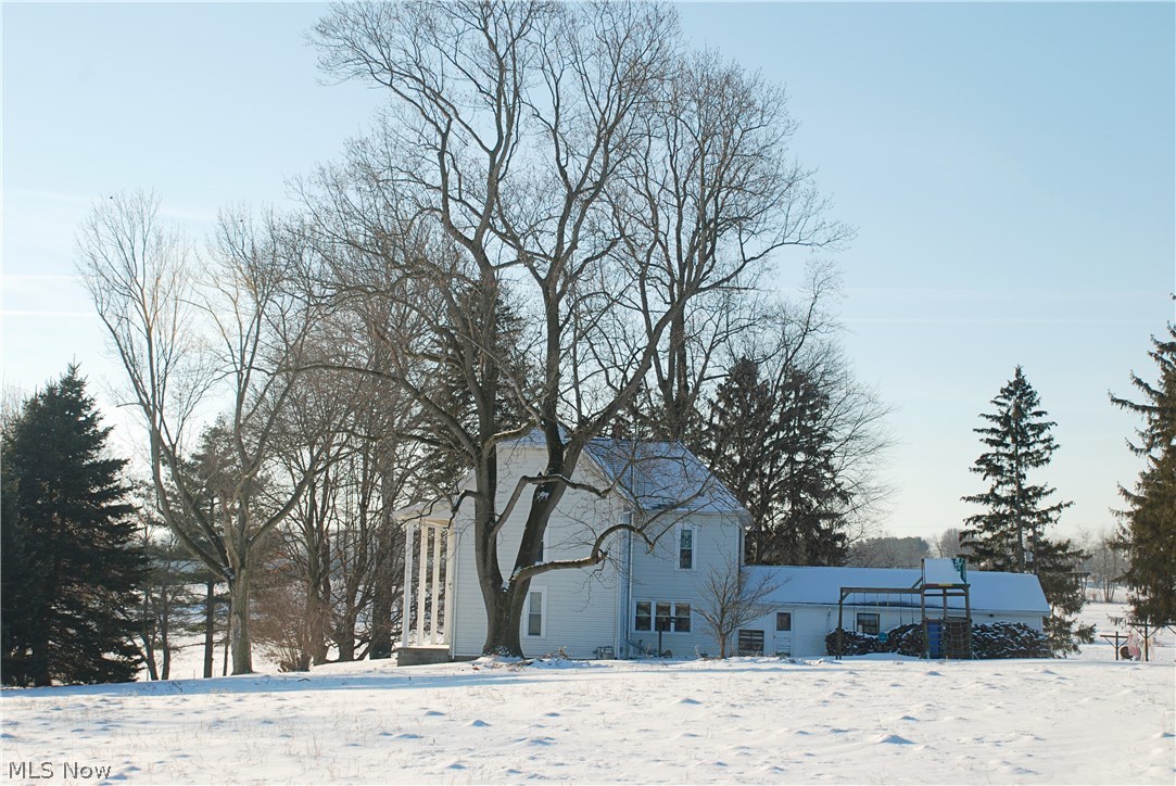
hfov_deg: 33.4
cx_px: 588
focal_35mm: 60
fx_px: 1962
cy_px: 393
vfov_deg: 22.7
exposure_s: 1/250
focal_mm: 40
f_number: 8
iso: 100
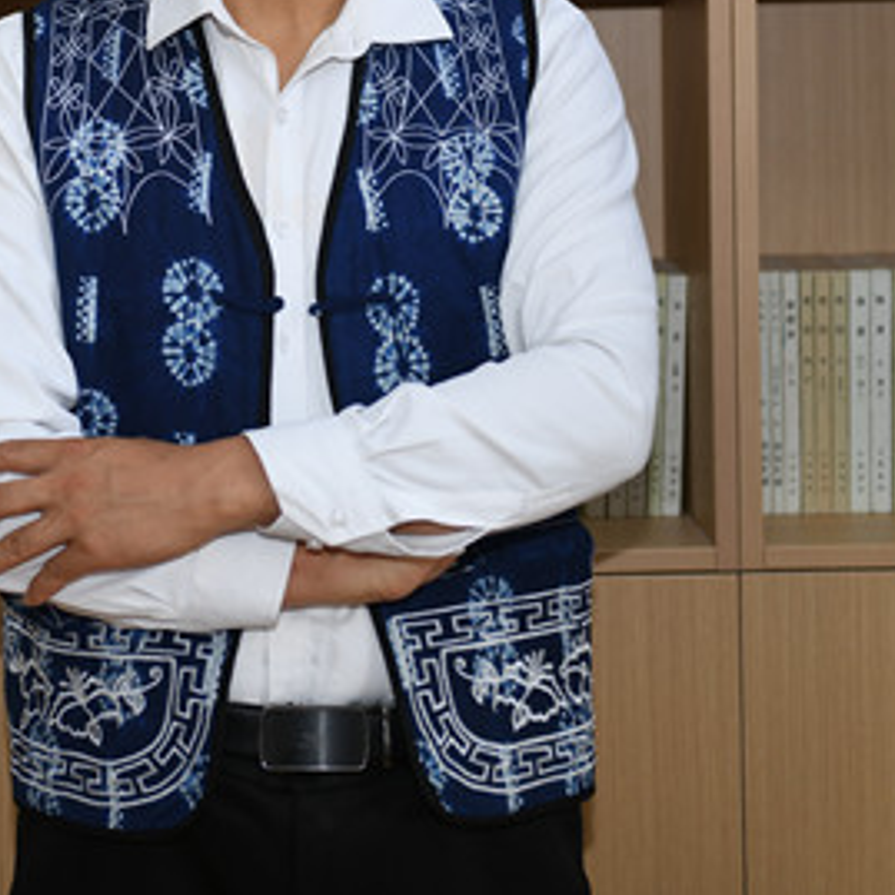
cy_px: 166
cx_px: 246
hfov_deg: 16.4
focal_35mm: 106
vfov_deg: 16.3
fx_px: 3101
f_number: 2.8
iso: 200
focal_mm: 48
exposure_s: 1/125
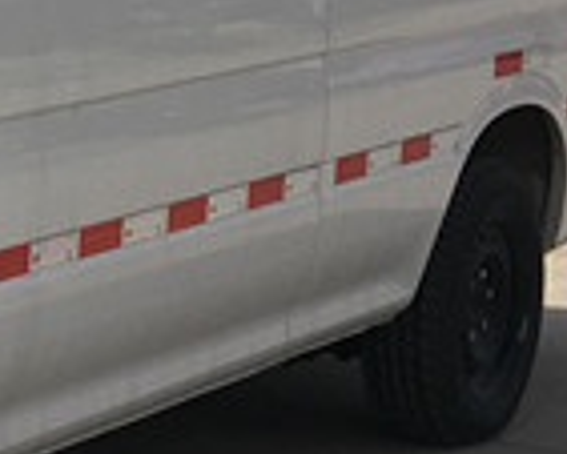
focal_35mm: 174
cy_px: 106
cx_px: -583
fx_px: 2922
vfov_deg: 8.9
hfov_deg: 10.2
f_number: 2.2
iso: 25
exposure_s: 1/2024
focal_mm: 4.15
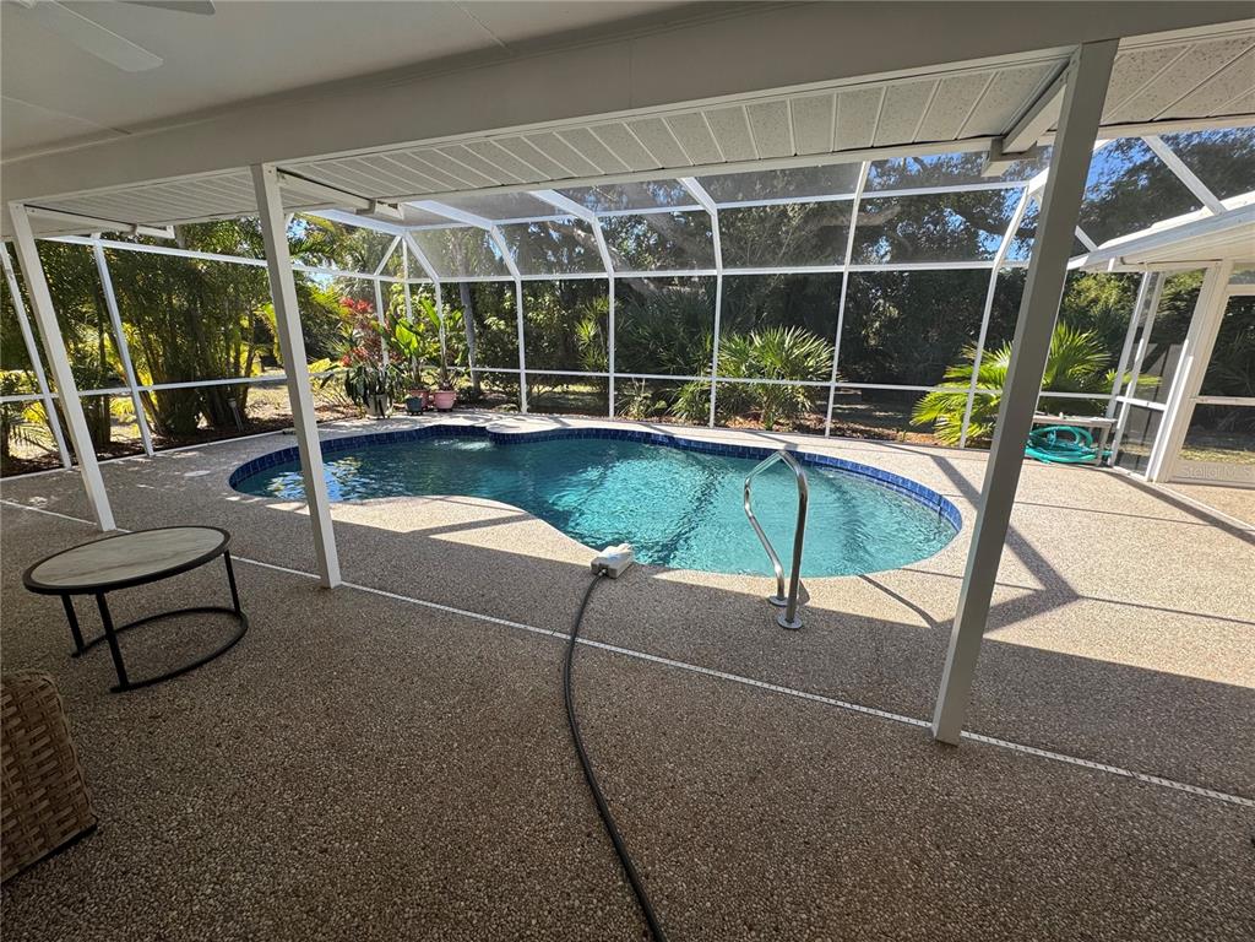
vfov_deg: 85.7
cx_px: 628
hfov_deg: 102.1
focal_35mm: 14
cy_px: 471
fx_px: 508
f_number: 2.2
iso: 40
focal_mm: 2.22
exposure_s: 1/409
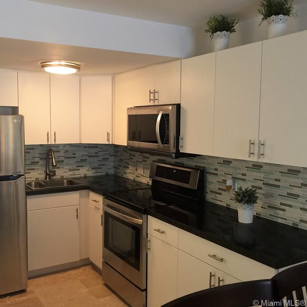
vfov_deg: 47.2
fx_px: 351
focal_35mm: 35
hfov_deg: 47.1
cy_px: 152
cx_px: 131
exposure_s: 1/30
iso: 125
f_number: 2.2
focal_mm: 4.15
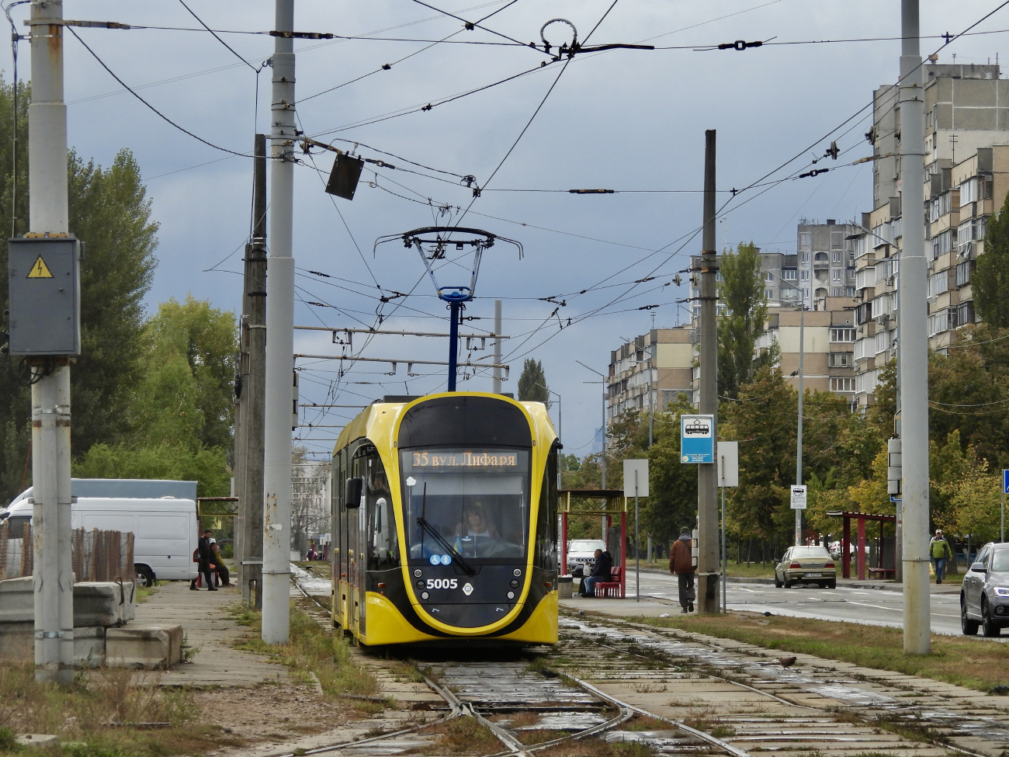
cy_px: 378
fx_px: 5392
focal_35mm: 185
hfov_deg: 10.7
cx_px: 504
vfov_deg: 8.0
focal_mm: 33
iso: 100
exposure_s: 1/320
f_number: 4.5
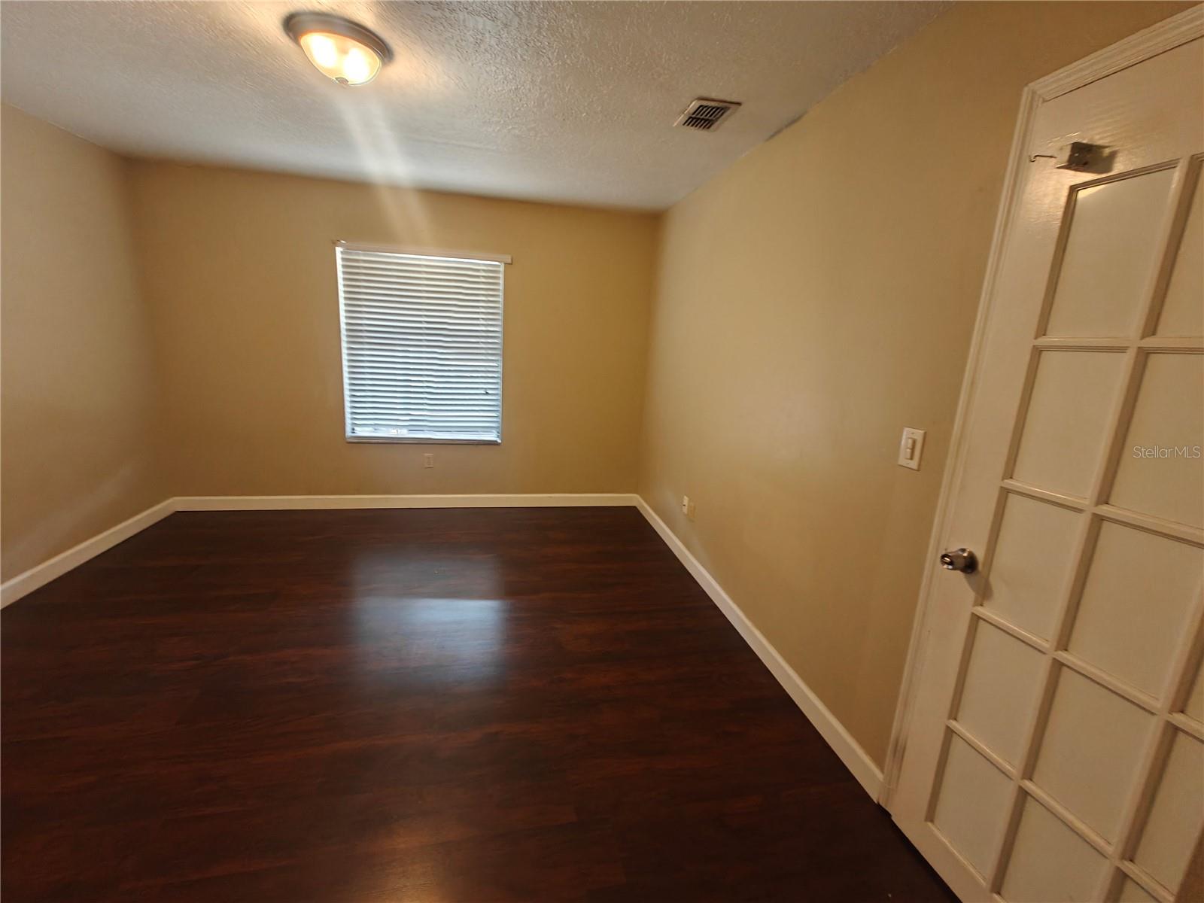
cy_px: 452
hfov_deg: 102.1
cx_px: 602
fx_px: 487
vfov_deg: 85.7
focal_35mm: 14
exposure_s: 1/24
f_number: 2.2
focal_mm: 2.62
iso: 1000
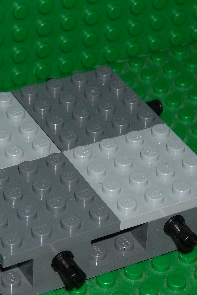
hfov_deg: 8.6
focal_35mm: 159
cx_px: 62
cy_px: 155
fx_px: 1305
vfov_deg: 12.9
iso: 200
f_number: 4.7
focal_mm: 17.1
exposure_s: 1/125
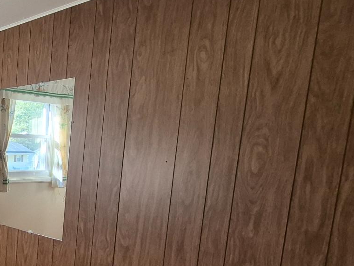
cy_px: 188
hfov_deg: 34.9
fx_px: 358
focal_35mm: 35
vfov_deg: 39.9
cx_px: -114
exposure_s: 1/100
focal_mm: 1.74
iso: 160
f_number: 2.2
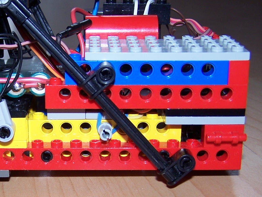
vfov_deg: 19.3
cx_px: 34
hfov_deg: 25.0
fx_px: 575
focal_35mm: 76
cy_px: 132
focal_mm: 6.3
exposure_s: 1/60
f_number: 2.8
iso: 80
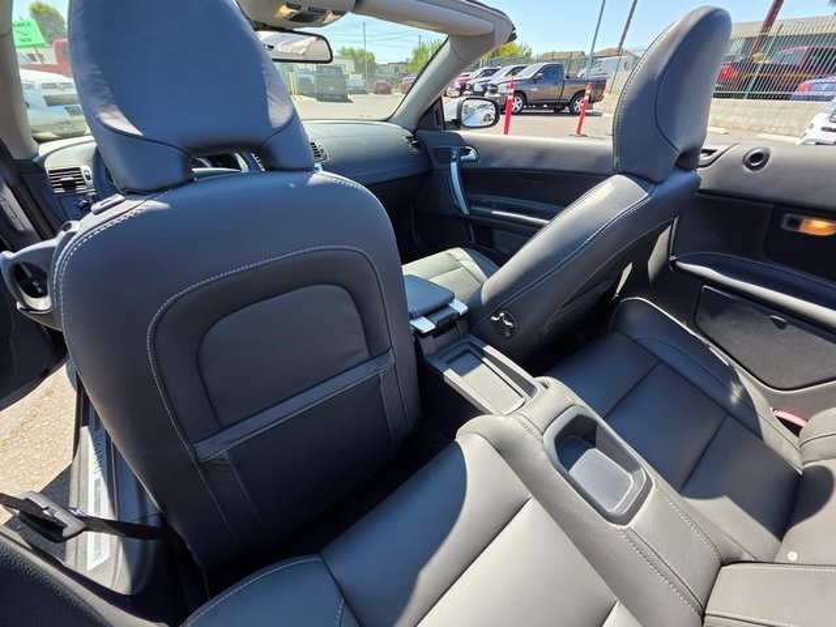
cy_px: 314
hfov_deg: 106.2
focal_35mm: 13
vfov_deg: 89.9
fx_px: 314
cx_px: 418
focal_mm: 2.2
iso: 40
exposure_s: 1/417
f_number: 1.9
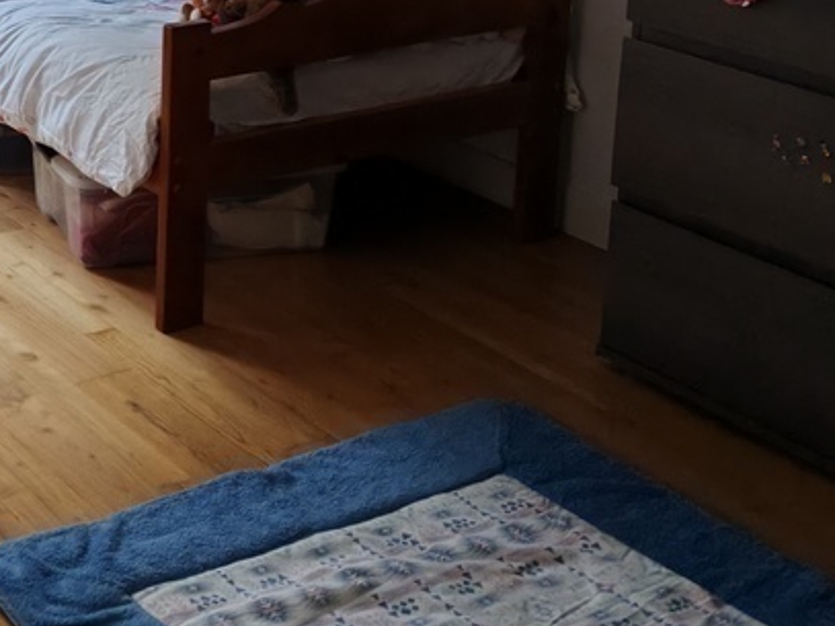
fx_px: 1640
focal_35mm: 68
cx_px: -152
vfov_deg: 20.3
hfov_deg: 25.7
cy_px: -115
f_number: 1.95
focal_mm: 5.52
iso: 500
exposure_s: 1/100
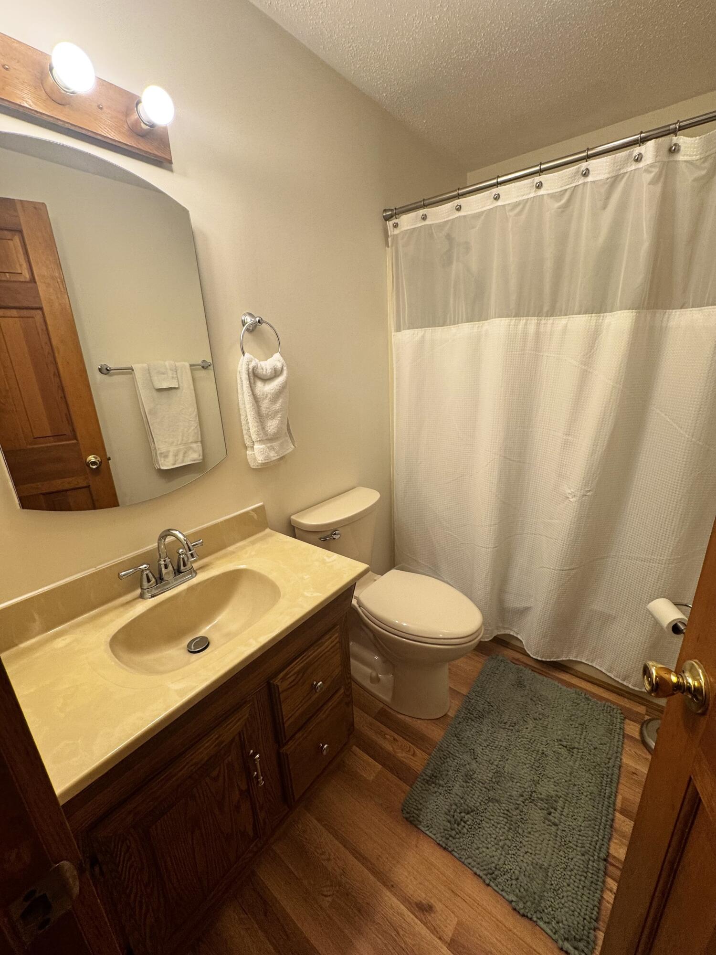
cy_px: 478
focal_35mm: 14
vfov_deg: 102.1
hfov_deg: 85.7
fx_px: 386
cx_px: 358
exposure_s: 1/120
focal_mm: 2.22
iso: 125
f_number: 2.2
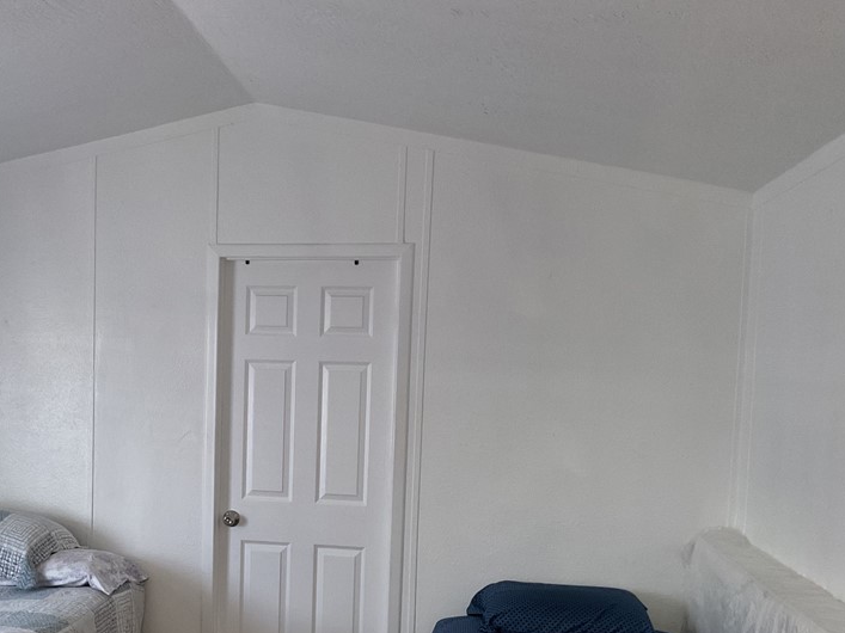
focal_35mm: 42
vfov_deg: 33.9
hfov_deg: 44.1
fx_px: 1025
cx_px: 278
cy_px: 449
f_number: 1.8
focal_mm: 3
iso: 160
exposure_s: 1/60
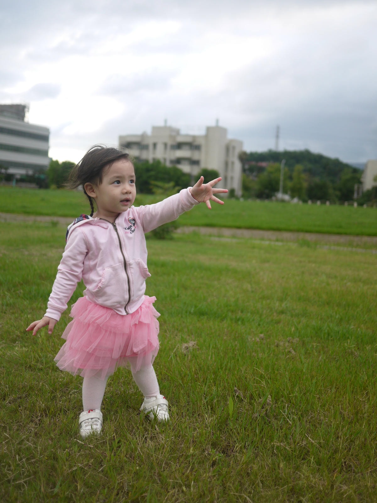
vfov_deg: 46.8
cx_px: 188
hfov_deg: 36.0
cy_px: 252
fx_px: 581
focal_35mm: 40
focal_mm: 20
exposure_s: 1/800
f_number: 1.8
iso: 160
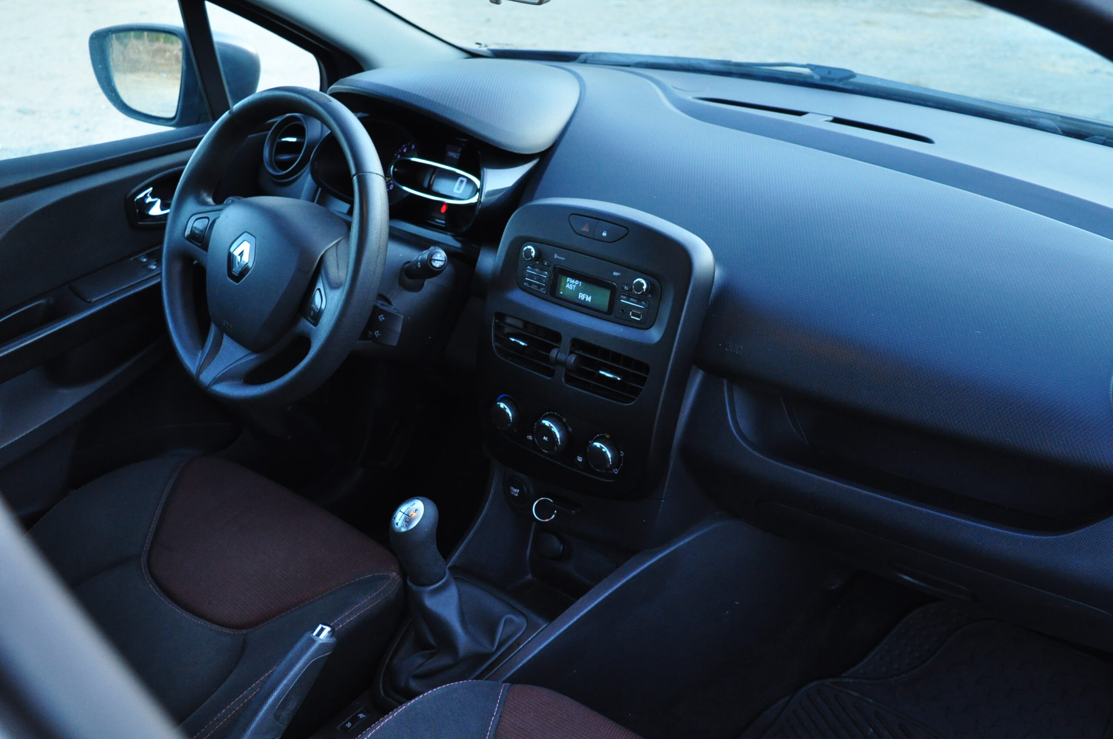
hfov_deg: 48.0
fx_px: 1251
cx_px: 556
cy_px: 370
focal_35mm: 40
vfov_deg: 32.9
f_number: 5.6
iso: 1250
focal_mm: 27
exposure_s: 1/60
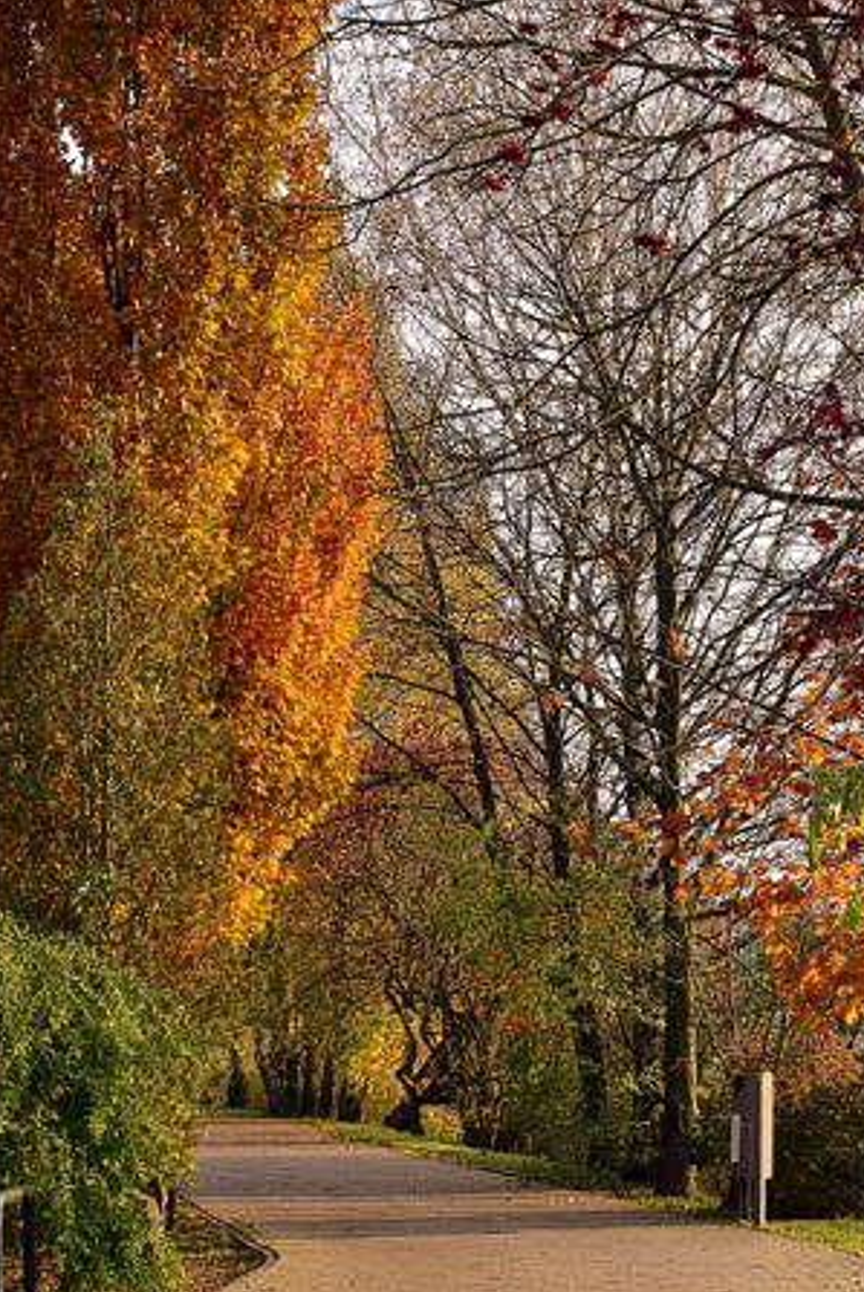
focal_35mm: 94
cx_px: 413
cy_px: 581
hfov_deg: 14.6
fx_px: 3372
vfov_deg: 21.7
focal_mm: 35
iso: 400
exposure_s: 1/160
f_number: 9
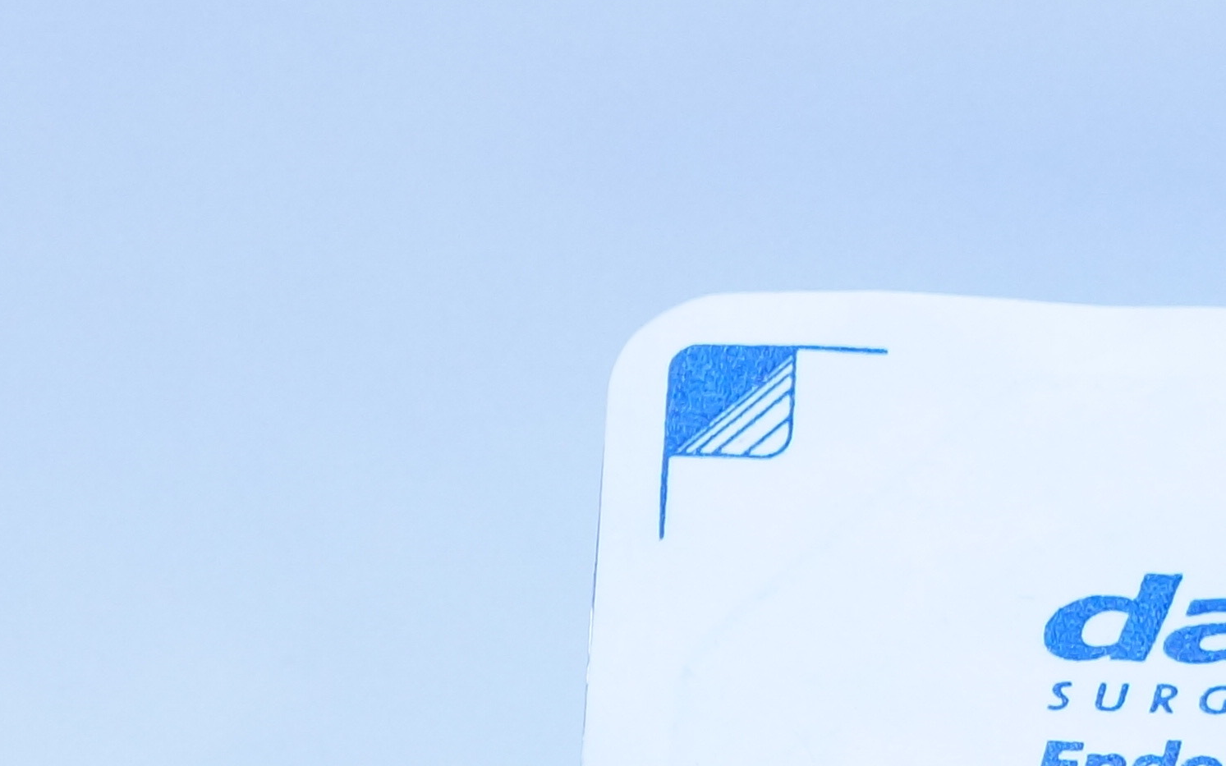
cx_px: 1909
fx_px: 6716
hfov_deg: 10.1
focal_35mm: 201
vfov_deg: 6.5
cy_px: 1022
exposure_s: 1/160
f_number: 5.6
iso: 800
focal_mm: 40
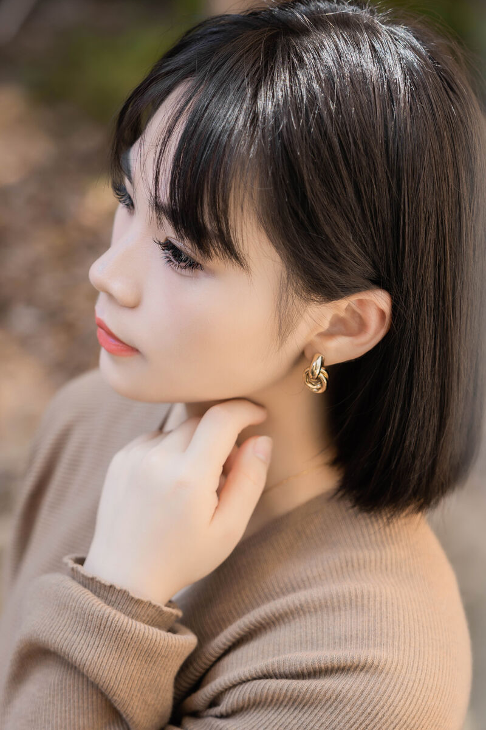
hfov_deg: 16.8
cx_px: 165
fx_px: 1640
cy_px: 366
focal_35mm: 81
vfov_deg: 25.1
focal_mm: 54
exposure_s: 1/125
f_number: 2.8
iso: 100
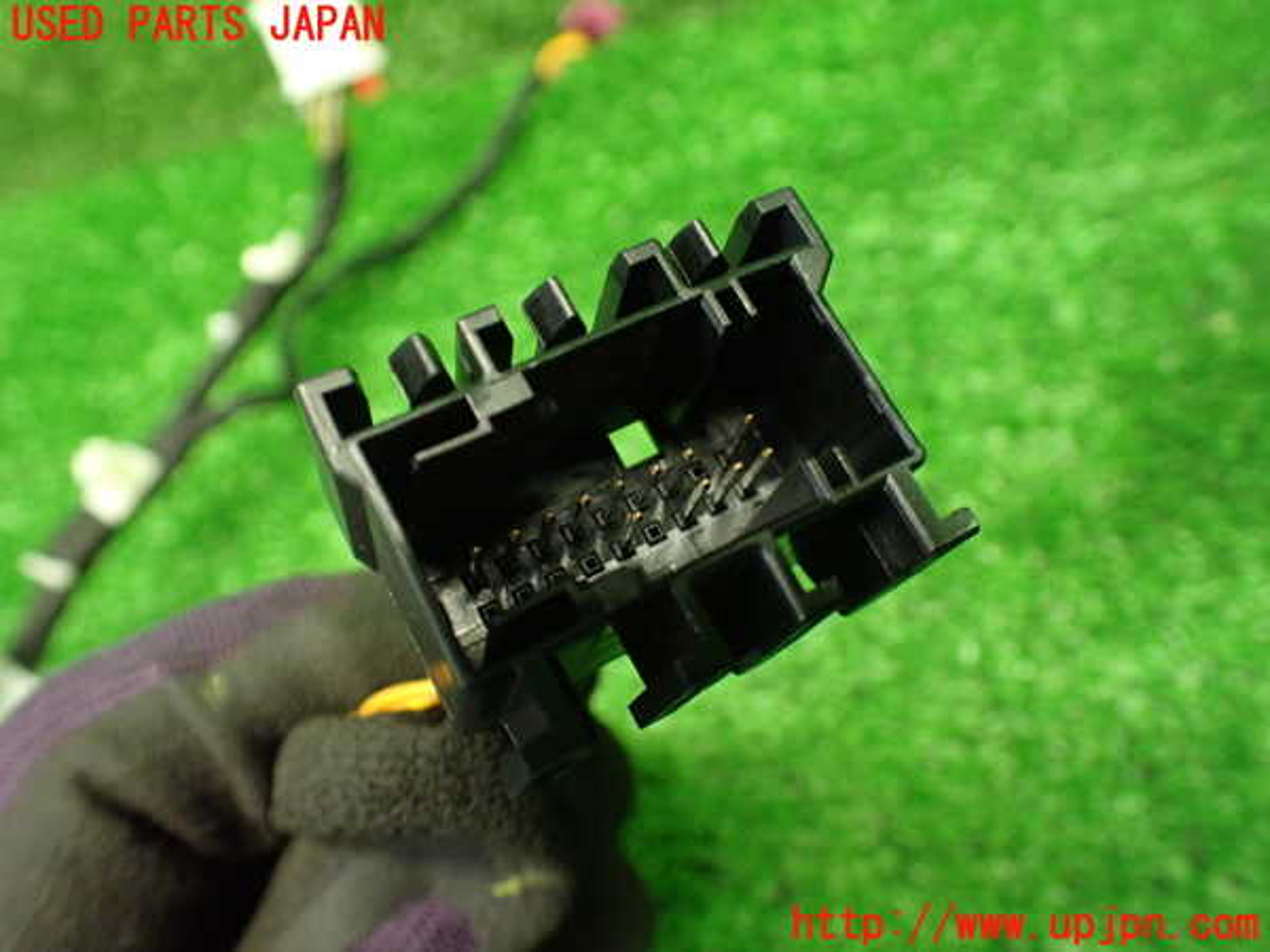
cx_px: 635
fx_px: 1101
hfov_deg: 60.0
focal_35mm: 30
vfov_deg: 46.8
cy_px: 476
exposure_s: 1/60
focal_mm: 5.4
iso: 800
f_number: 2.3
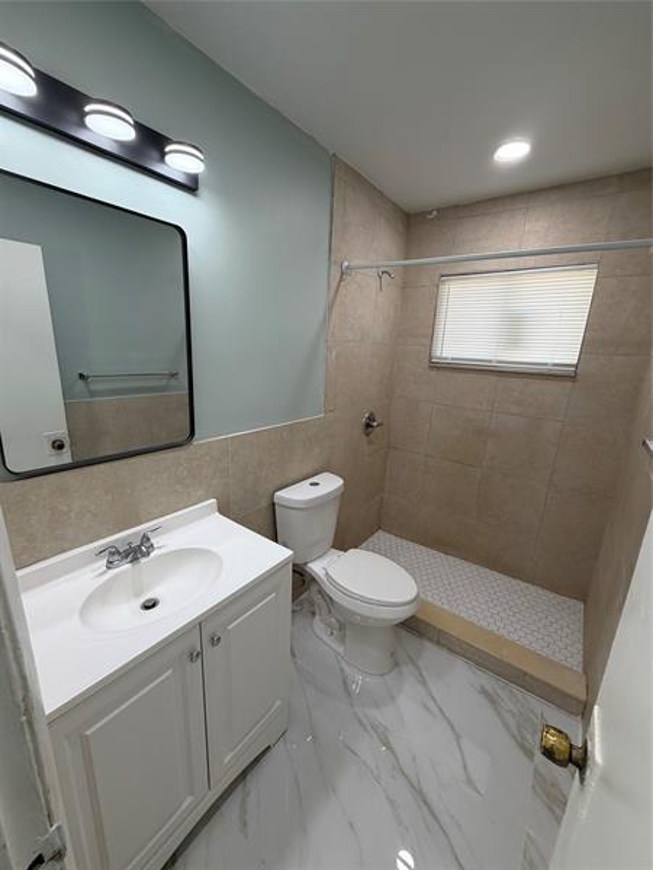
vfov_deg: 102.1
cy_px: 435
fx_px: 352
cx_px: 326
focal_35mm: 14
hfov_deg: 85.7
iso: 125
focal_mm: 2.22
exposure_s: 1/120
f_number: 2.2
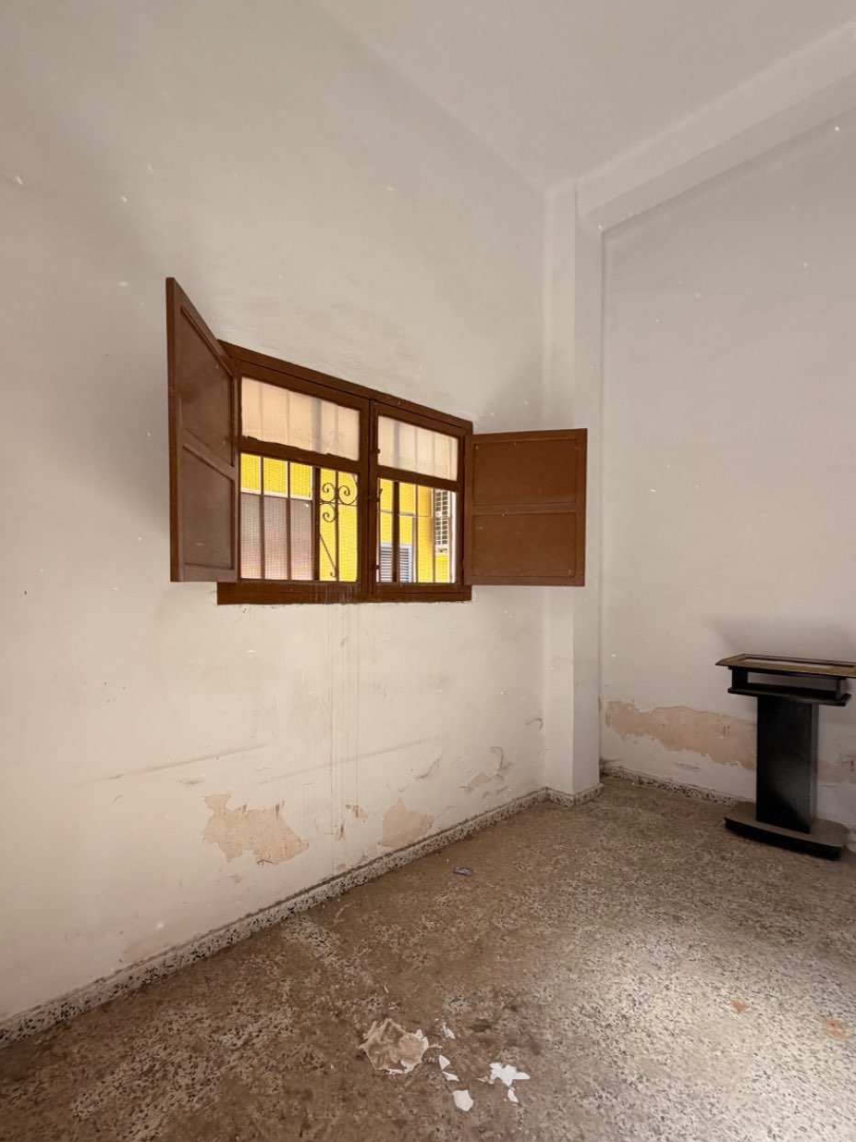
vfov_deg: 90.9
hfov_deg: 74.5
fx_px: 561
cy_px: 604
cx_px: 385
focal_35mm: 17
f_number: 2.2
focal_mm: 2.22
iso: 64
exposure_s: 1/144
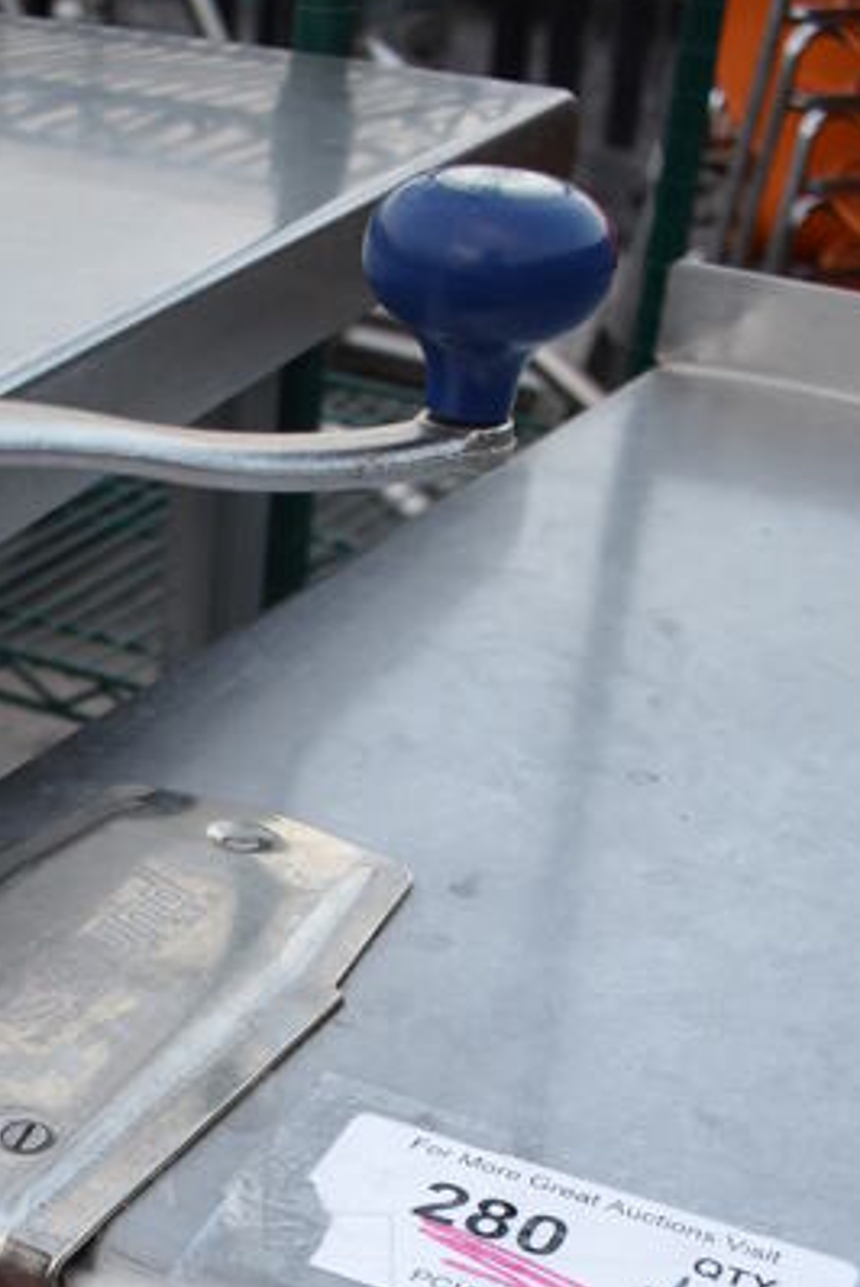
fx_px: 2218
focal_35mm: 62
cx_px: 55
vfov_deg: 30.5
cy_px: 1227
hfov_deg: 21.4
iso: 400
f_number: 4
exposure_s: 1/250
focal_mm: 18
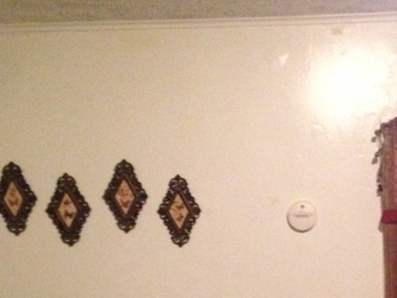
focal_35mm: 78
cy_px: 304
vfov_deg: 18.4
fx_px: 895
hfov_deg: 24.7
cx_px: 295
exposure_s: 1/15
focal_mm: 4.12
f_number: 2.4
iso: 800
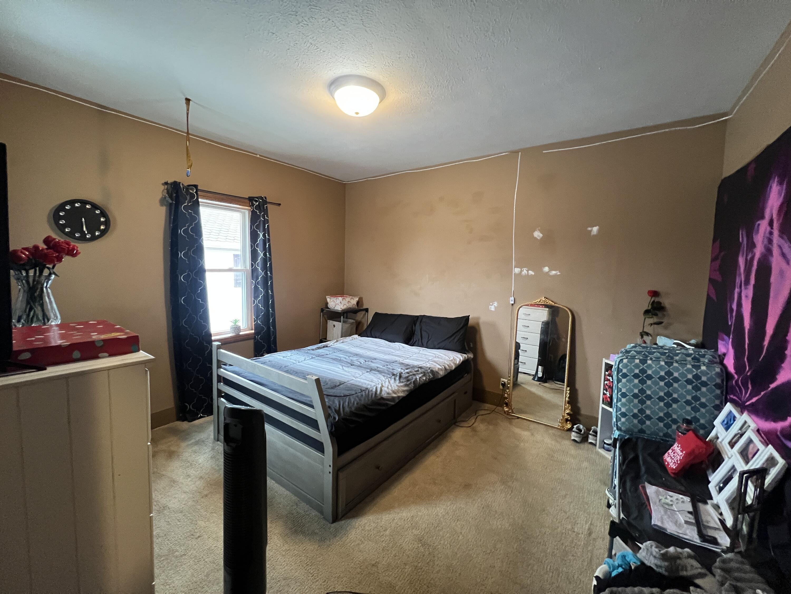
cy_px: 297
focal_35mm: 13
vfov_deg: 89.9
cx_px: 396
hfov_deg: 106.2
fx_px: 297
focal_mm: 1.57
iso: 640
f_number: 1.8
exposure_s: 1/60
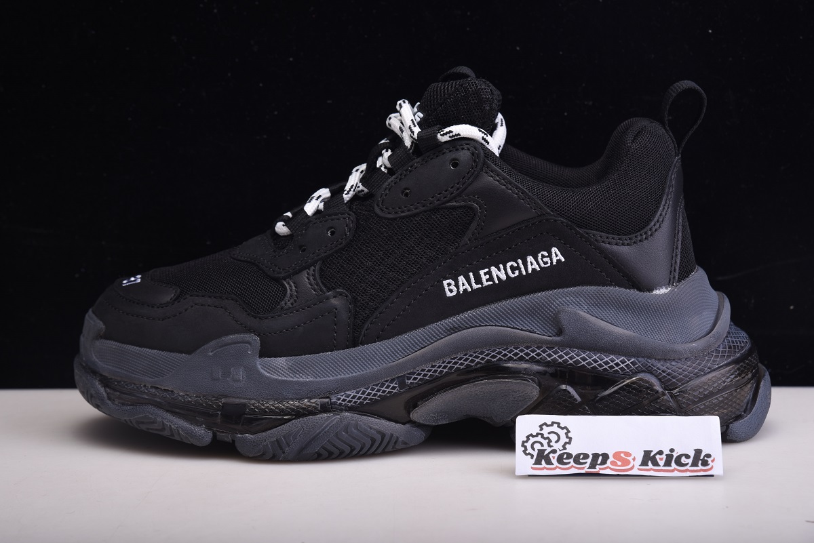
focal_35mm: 120
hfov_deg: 17.1
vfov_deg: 11.4
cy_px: 272
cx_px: 407
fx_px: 2714
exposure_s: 1/200
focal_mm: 120
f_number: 11
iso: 100
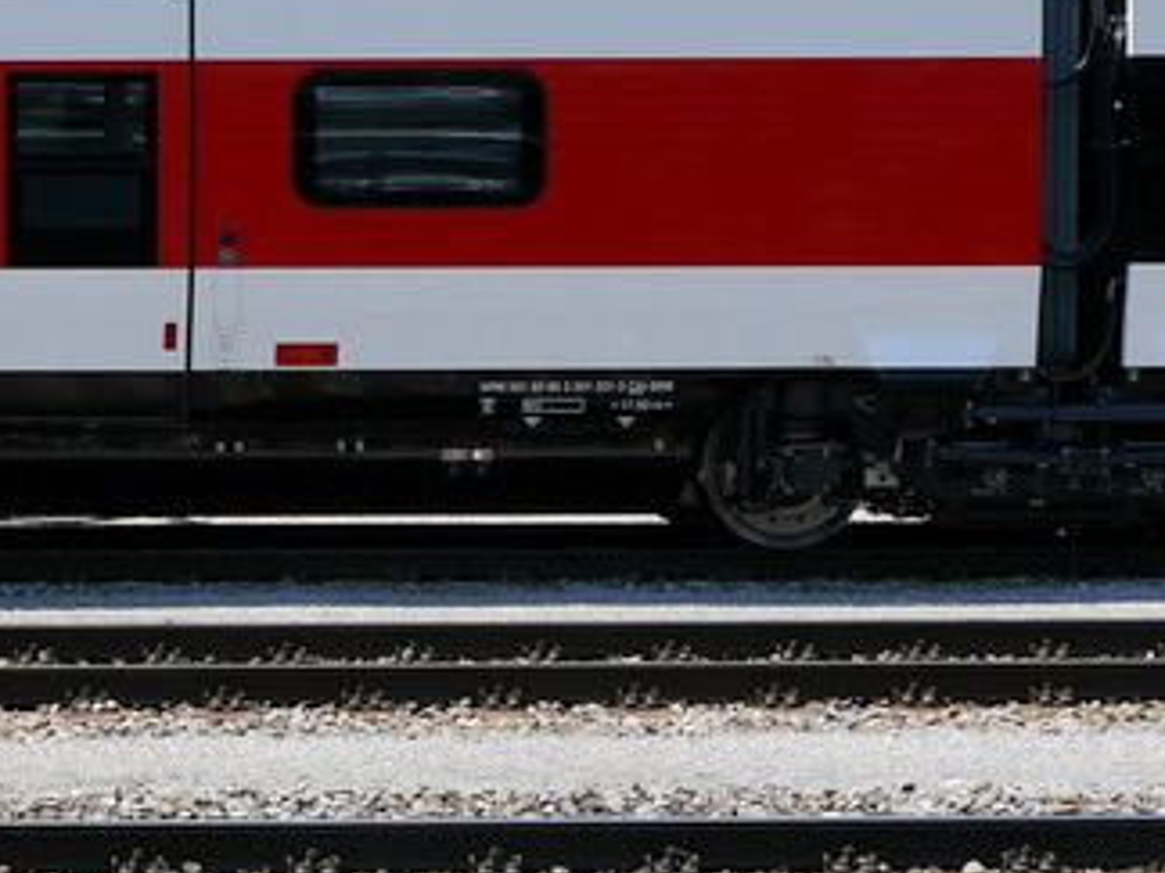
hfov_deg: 14.6
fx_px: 4241
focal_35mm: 126
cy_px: 302
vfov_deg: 11.8
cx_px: -557
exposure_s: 1/320
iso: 160
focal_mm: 17
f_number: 7.1
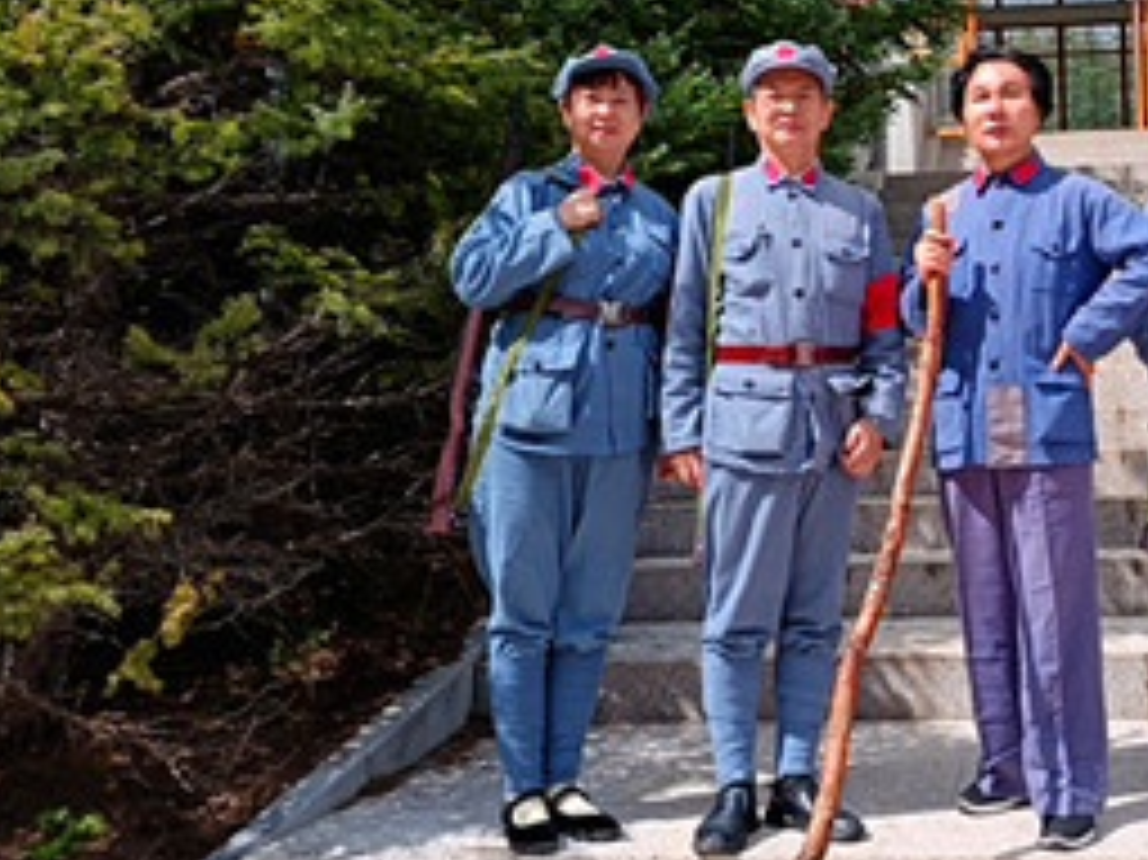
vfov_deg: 30.4
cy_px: 227
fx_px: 1558
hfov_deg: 38.4
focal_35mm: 47
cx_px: 968
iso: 100
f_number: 1.75
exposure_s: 1/427
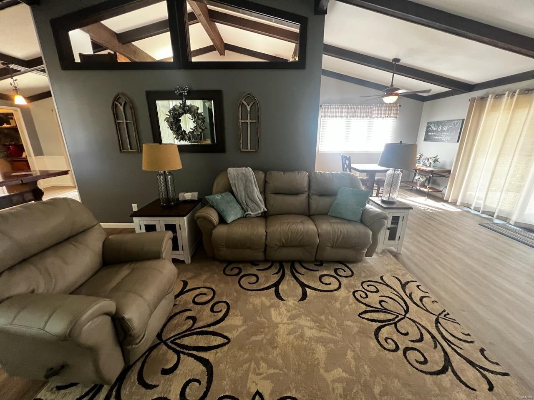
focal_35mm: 13
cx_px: 267
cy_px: 200
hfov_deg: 106.2
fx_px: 201
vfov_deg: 89.9
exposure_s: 1/60
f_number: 1.8
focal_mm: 1.57
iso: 640
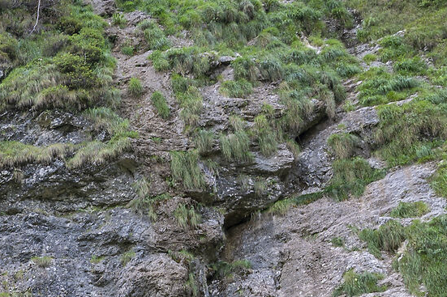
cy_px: 446
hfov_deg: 27.3
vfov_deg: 19.4
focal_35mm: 61
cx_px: -142
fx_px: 757
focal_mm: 14
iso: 100
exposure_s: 1/40
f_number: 8
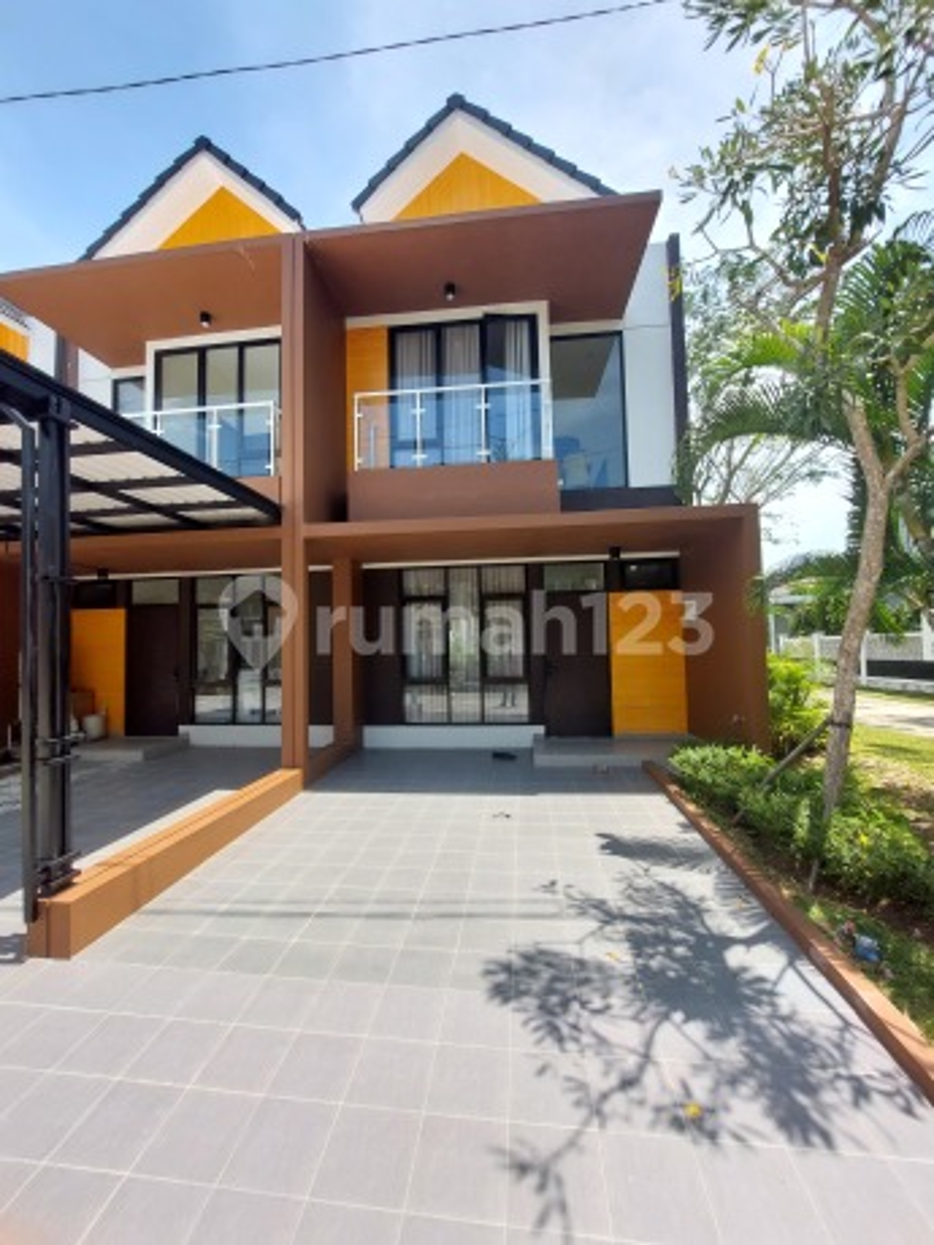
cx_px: 467
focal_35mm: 13
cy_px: 622
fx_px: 468
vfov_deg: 106.2
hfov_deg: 89.9
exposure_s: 1/829
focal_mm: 1.74
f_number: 2.2
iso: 50
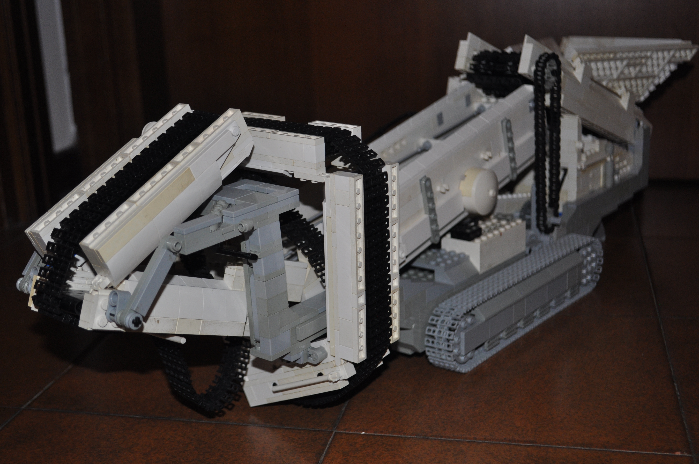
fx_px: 931
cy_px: 232
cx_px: 350
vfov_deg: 28.0
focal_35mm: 48
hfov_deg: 41.2
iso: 500
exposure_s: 1/60
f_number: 4.8
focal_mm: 32
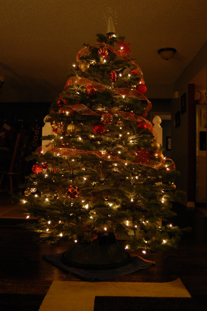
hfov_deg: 36.8
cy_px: 156
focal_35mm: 36
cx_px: 104
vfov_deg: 53.2
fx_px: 311
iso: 800
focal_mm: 24
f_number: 4
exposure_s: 1/13
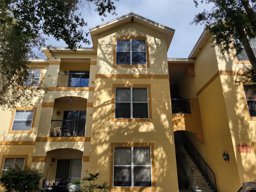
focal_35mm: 26
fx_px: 192
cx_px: 128
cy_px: 96
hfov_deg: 67.3
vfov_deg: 53.1
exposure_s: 1/1824
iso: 40
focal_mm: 5.4
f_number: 1.8
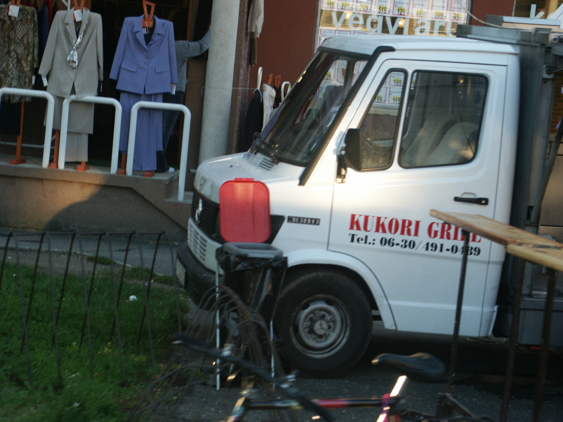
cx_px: 282
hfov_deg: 18.4
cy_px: 211
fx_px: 1740
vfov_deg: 13.8
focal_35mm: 107
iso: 100
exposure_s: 1/125
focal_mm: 26.44
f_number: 3.5
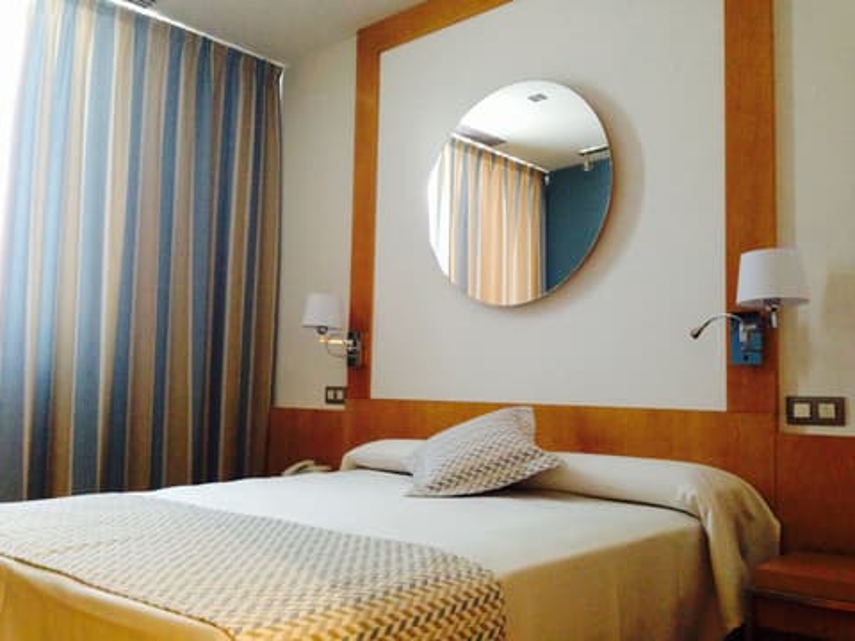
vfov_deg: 42.9
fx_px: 815
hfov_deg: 55.4
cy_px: 320
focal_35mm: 33
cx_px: 428
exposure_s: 1/17
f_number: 2.4
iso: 320
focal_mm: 4.12
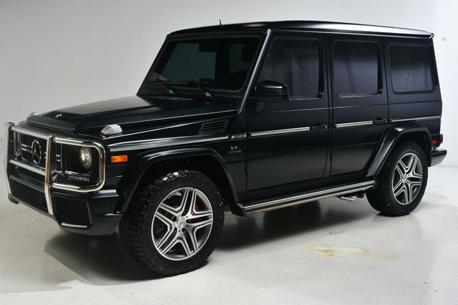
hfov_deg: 43.6
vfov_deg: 29.8
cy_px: 152
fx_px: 572
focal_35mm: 45
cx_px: 229
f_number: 13
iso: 100
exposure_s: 1/160
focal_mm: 30
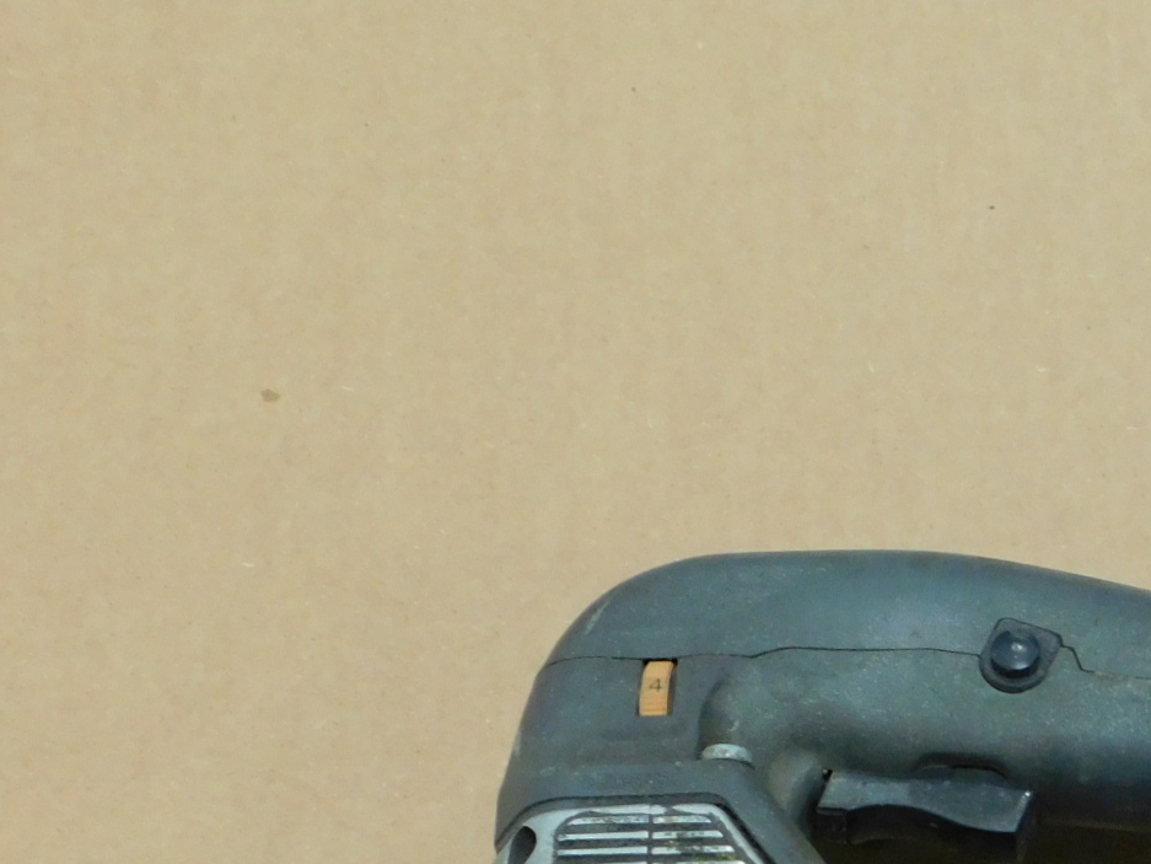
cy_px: 1045
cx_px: 1329
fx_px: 3226
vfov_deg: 14.7
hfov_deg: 19.2
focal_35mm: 97
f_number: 3.6
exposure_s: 1/13
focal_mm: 7.1
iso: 400
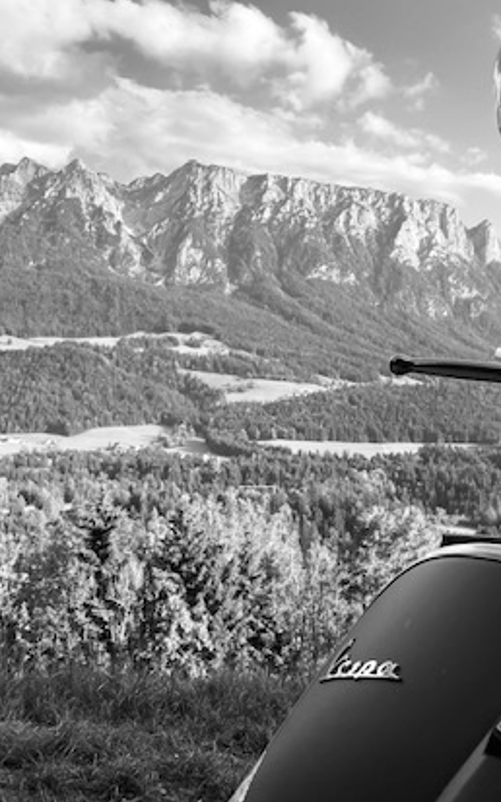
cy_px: 398
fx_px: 1005
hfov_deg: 27.8
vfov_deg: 43.5
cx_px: 324
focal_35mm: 46
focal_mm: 3.99
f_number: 1.8
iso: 20
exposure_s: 1/842
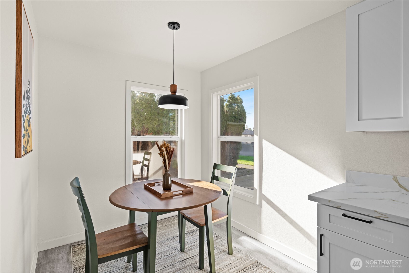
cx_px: 204
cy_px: 136
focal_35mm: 18
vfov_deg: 68.9
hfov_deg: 91.6
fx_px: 199
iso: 200
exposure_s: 1/40
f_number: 8
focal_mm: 17.5
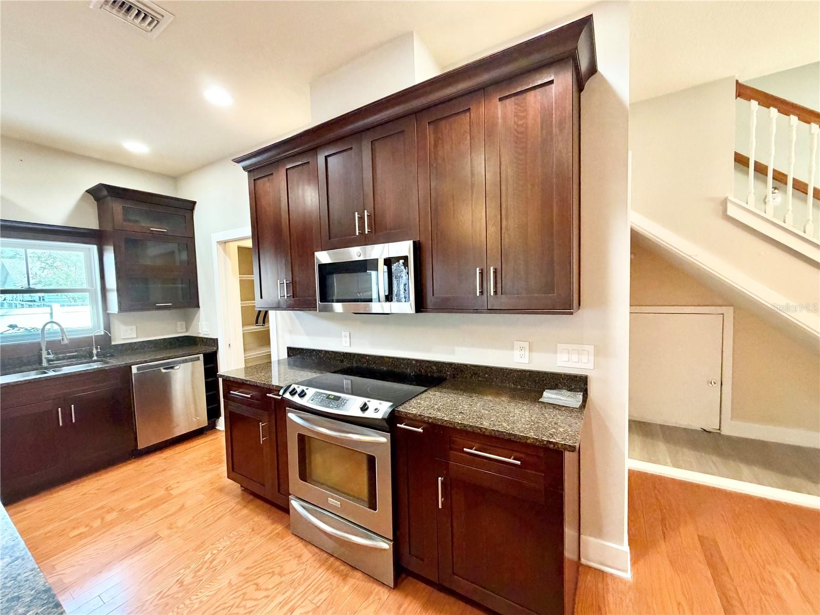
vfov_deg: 85.7
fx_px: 332
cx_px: 410
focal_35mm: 14
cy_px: 308
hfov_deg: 102.1
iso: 500
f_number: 2.2
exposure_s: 1/60
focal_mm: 2.22
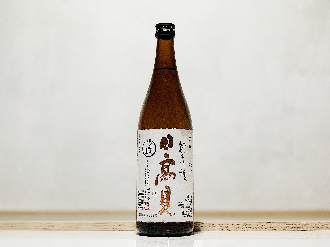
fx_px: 496
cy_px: 124
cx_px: 165
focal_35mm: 52
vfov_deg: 28.0
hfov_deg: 36.8
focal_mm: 6
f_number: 2.4
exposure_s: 1/97
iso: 64
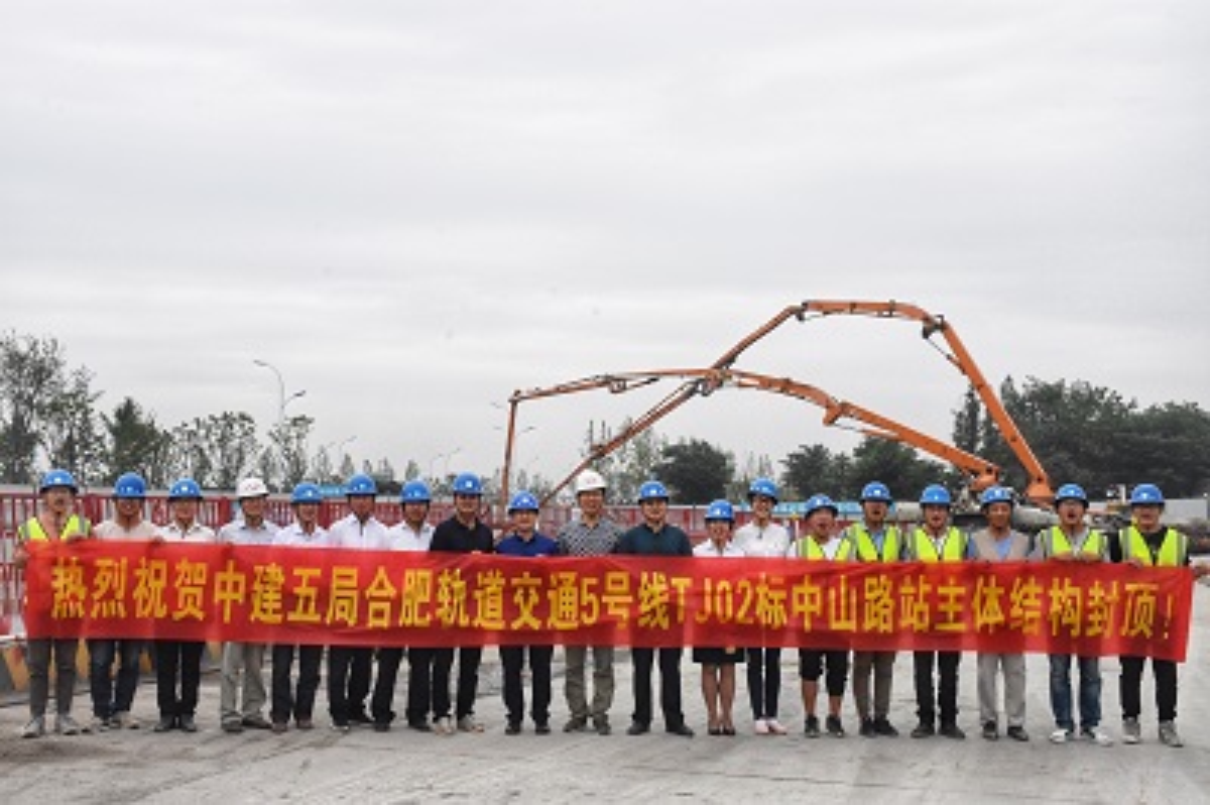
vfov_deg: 33.0
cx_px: 605
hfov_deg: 48.0
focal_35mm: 40
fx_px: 1360
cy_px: 402
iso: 1600
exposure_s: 1/200
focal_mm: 27
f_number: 18
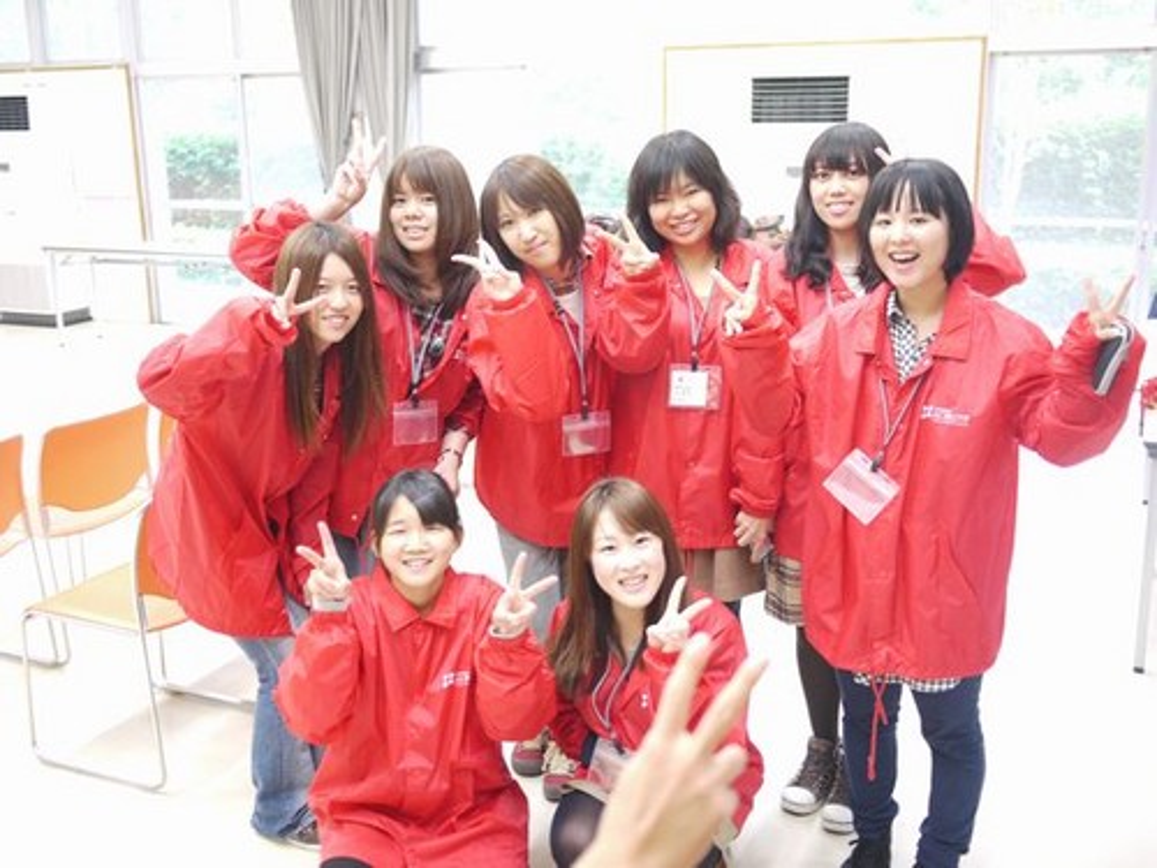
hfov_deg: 46.8
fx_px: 1337
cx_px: 578
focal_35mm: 40
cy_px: 434
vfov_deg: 36.0
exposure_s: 1/30
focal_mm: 20
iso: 250
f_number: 1.7
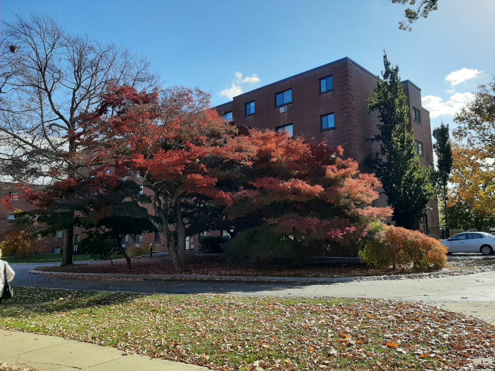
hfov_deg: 67.3
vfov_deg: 53.1
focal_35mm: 26
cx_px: 248
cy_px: 186
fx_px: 372
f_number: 1.7
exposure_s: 1/1425
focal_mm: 3.93
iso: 40
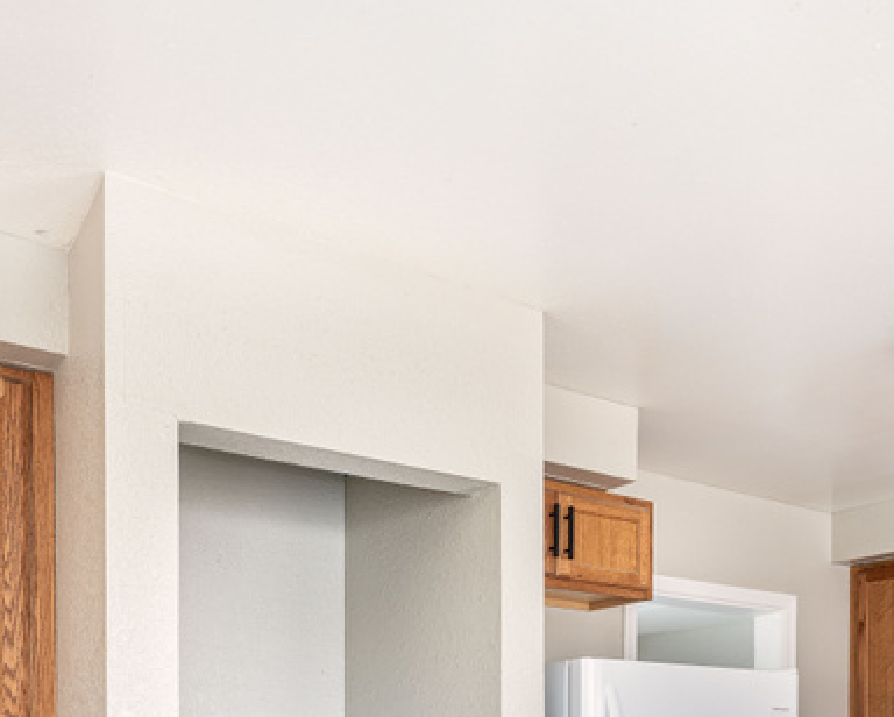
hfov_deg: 51.1
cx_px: 545
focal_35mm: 35
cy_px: 774
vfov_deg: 36.3
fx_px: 927
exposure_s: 1/13
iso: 320
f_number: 8
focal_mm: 14
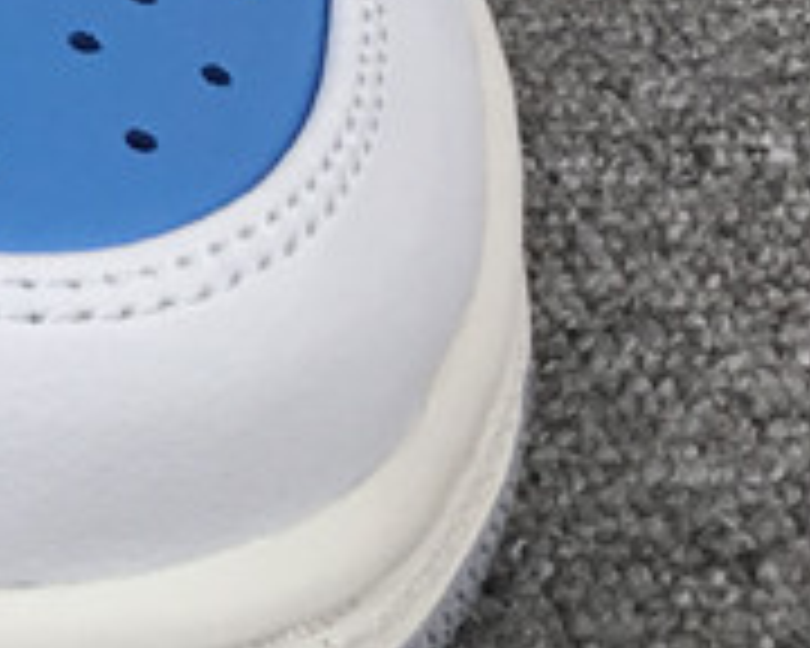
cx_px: -914
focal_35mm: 151
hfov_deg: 11.3
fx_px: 3620
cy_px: -385
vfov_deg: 9.9
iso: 25
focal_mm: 3.3
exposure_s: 1/120
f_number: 2.4
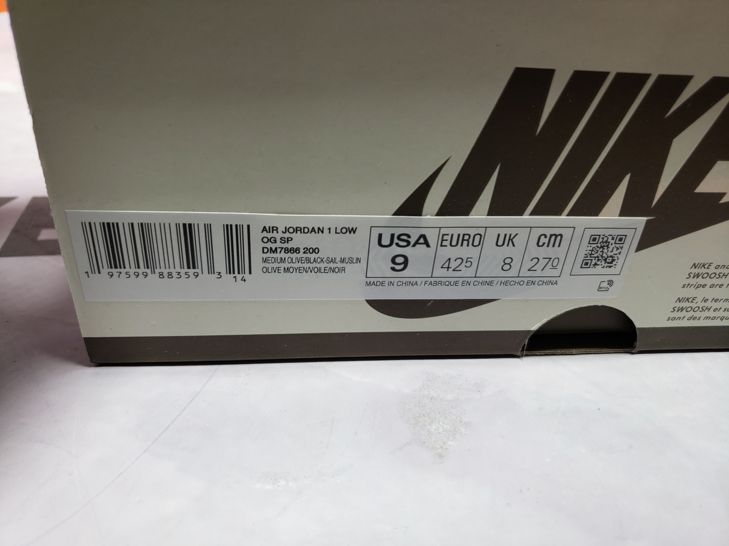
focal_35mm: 26
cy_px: 273
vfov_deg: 53.1
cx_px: 364
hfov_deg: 67.3
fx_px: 548
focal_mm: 4.3
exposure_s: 1/209
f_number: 1.5
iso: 50
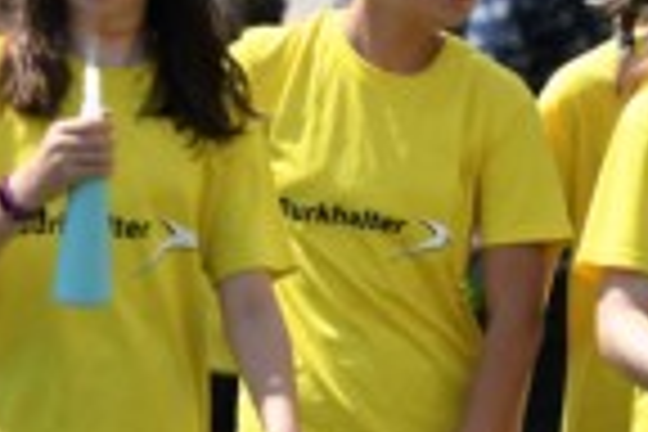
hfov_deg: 1.8
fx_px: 20248
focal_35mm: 1125
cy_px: 482
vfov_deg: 1.2
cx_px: 508
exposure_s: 1/3200
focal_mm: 200
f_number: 5
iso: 640
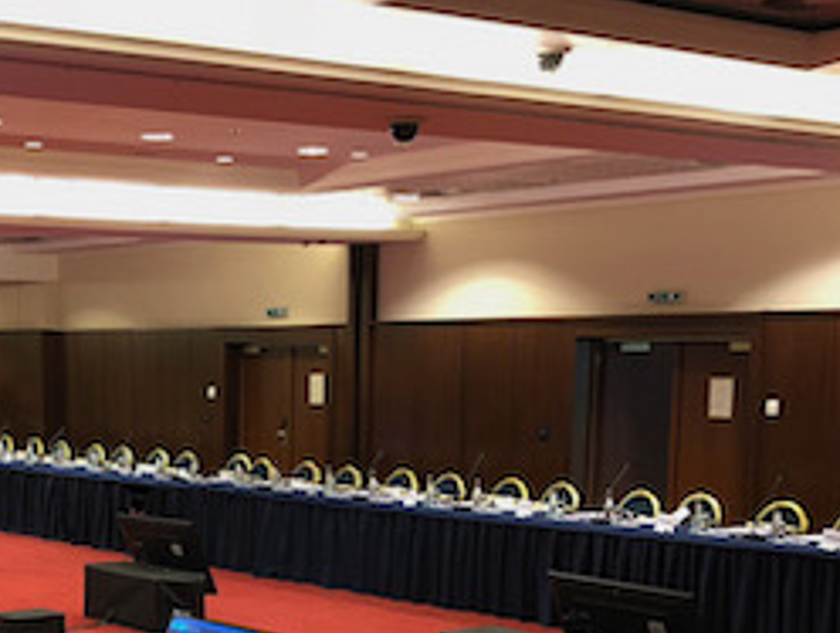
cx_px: 234
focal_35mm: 71
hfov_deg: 27.1
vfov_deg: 20.0
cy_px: 658
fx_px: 1726
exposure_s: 1/17
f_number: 1.8
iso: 80
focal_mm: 4
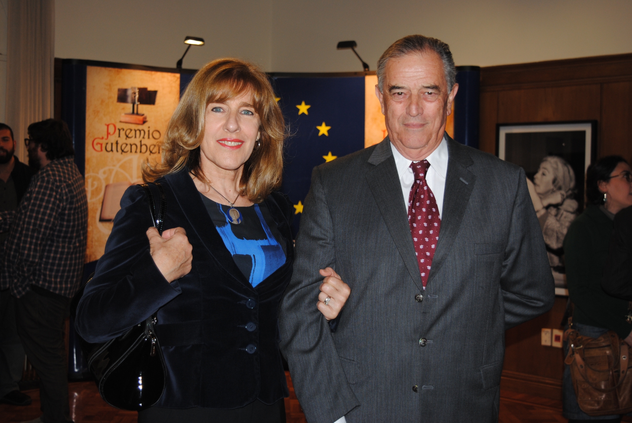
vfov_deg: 26.6
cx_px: 316
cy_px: 212
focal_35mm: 51
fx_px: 896
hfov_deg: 38.8
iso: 200
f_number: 4.5
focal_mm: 34
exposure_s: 1/60
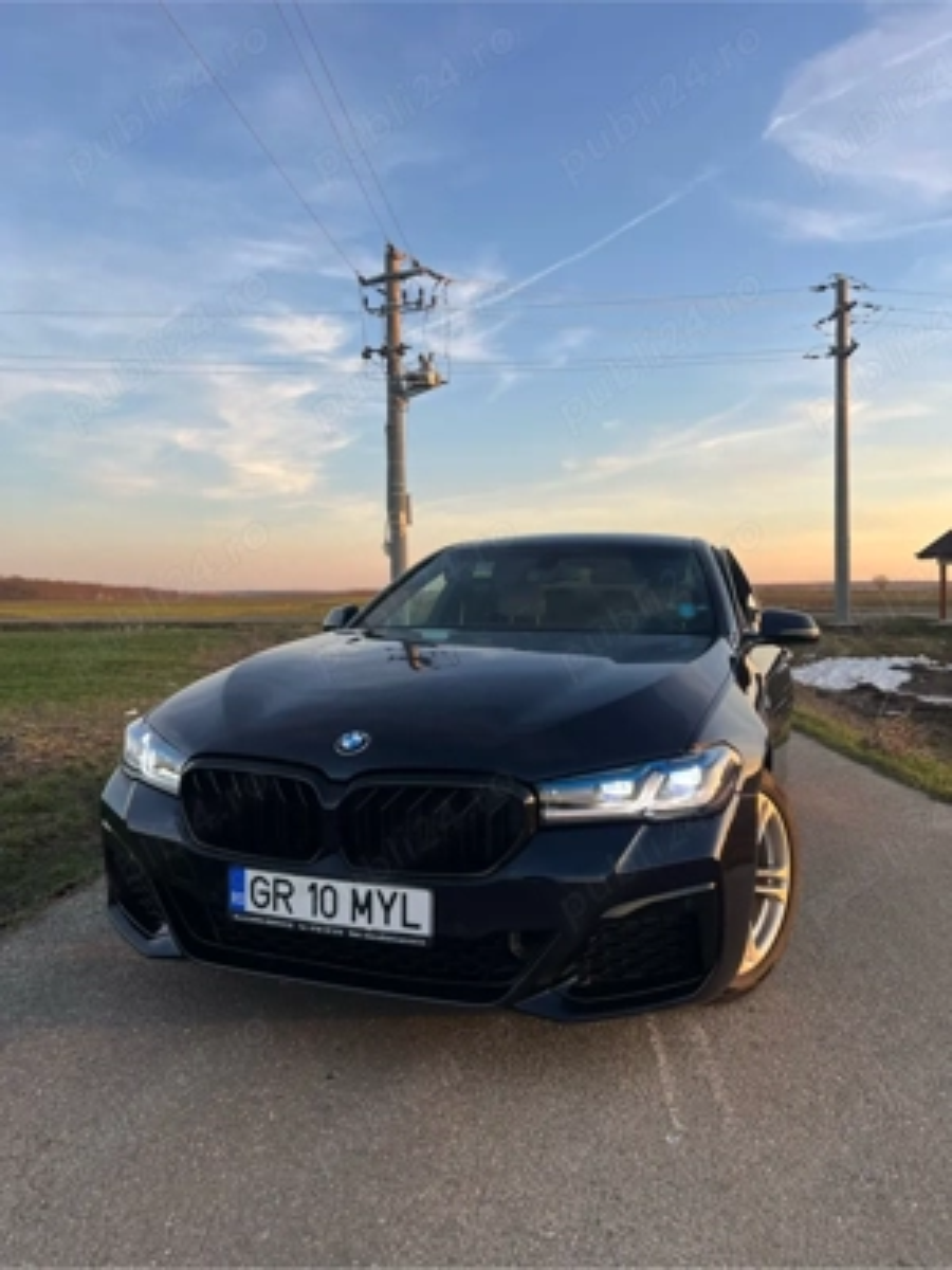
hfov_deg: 53.1
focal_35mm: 26
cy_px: 635
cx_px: 476
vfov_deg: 67.3
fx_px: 953
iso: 50
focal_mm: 5.7
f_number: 1.5
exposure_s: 1/511
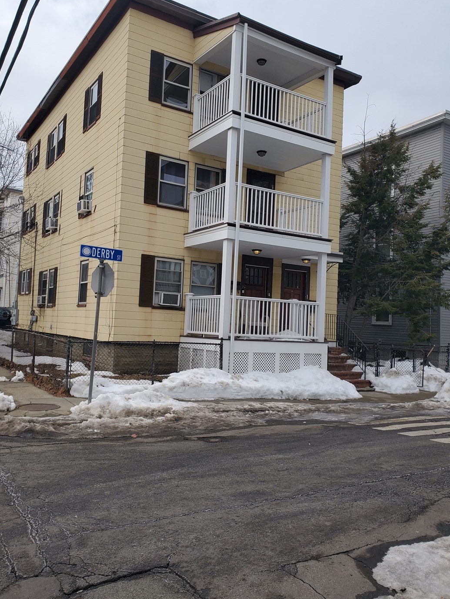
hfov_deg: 48.2
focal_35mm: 29
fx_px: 503
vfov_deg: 61.7
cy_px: 297
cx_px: 202
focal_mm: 4.3
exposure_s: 1/1785
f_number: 2.4
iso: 50
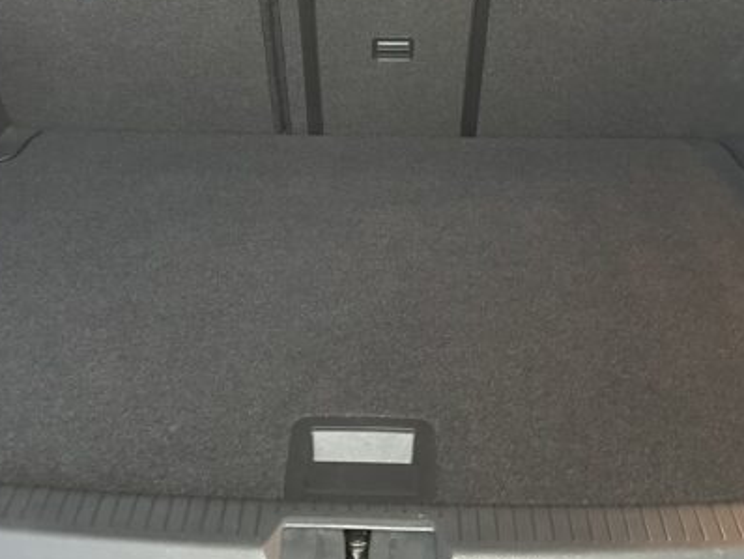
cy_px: 141
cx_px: 357
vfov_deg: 29.8
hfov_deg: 39.6
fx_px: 1032
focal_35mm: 48
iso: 1000
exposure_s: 1/33
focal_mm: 6.86
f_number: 1.78
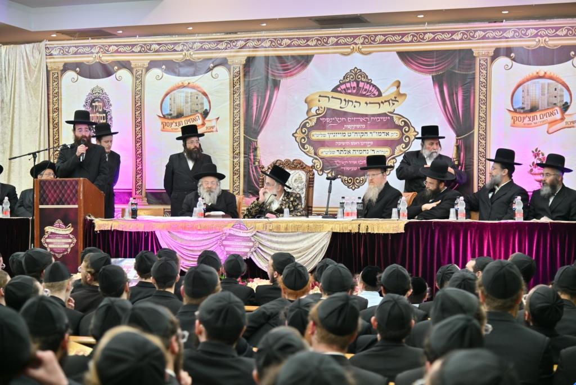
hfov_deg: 31.0
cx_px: 288
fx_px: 1040
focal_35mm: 65
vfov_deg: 20.9
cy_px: 192
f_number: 4
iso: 320
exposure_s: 1/160
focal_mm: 65
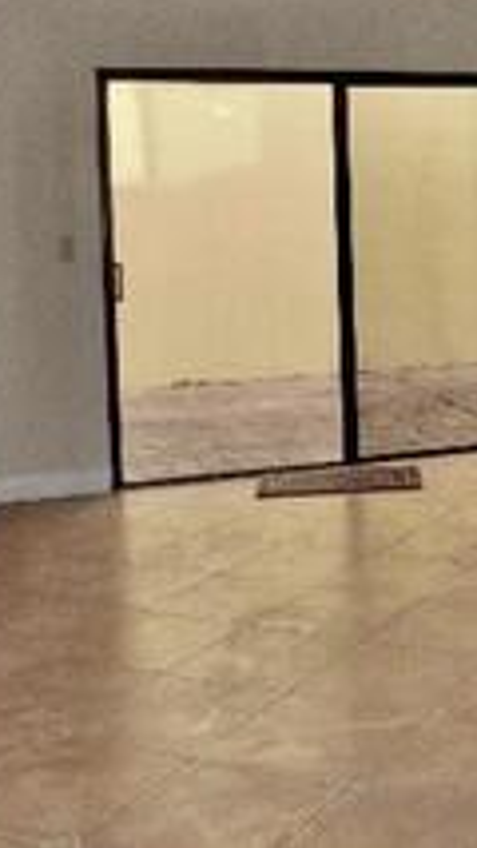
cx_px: 485
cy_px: 255
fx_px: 1100
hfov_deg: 23.4
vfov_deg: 41.3
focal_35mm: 49
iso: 200
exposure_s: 1/30
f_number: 7.6
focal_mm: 4.3
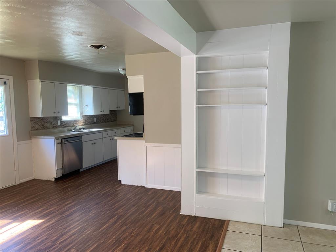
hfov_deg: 67.3
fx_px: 252
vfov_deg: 53.1
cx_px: 168
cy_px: 126
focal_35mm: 26
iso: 64
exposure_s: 1/60
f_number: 1.8
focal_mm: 4.25
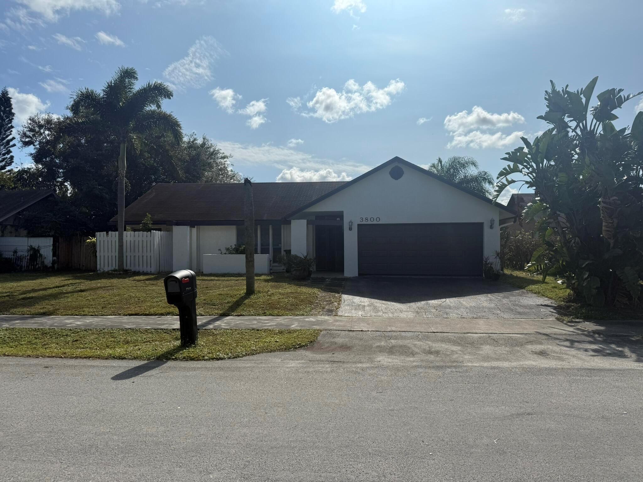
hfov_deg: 71.6
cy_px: 241
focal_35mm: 24
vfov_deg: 56.8
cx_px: 322
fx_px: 446
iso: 80
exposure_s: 1/14286
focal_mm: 6.76
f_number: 1.78
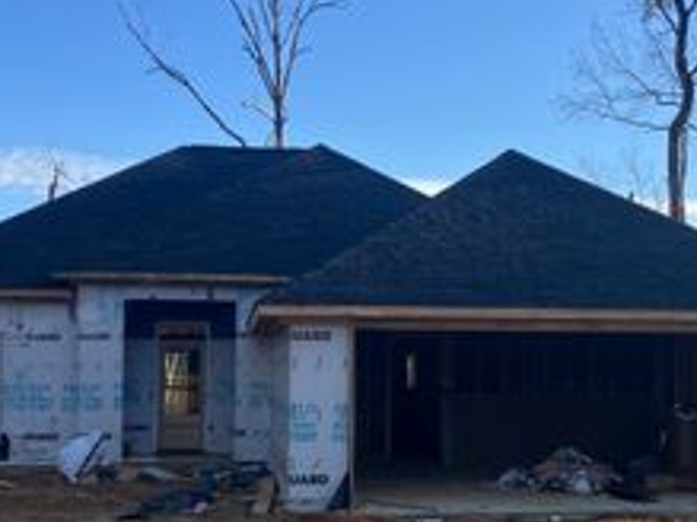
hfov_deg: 30.2
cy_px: 361
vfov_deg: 22.8
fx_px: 1288
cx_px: 401
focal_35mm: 64
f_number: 1.8
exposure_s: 1/1033
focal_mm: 3.99
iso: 32
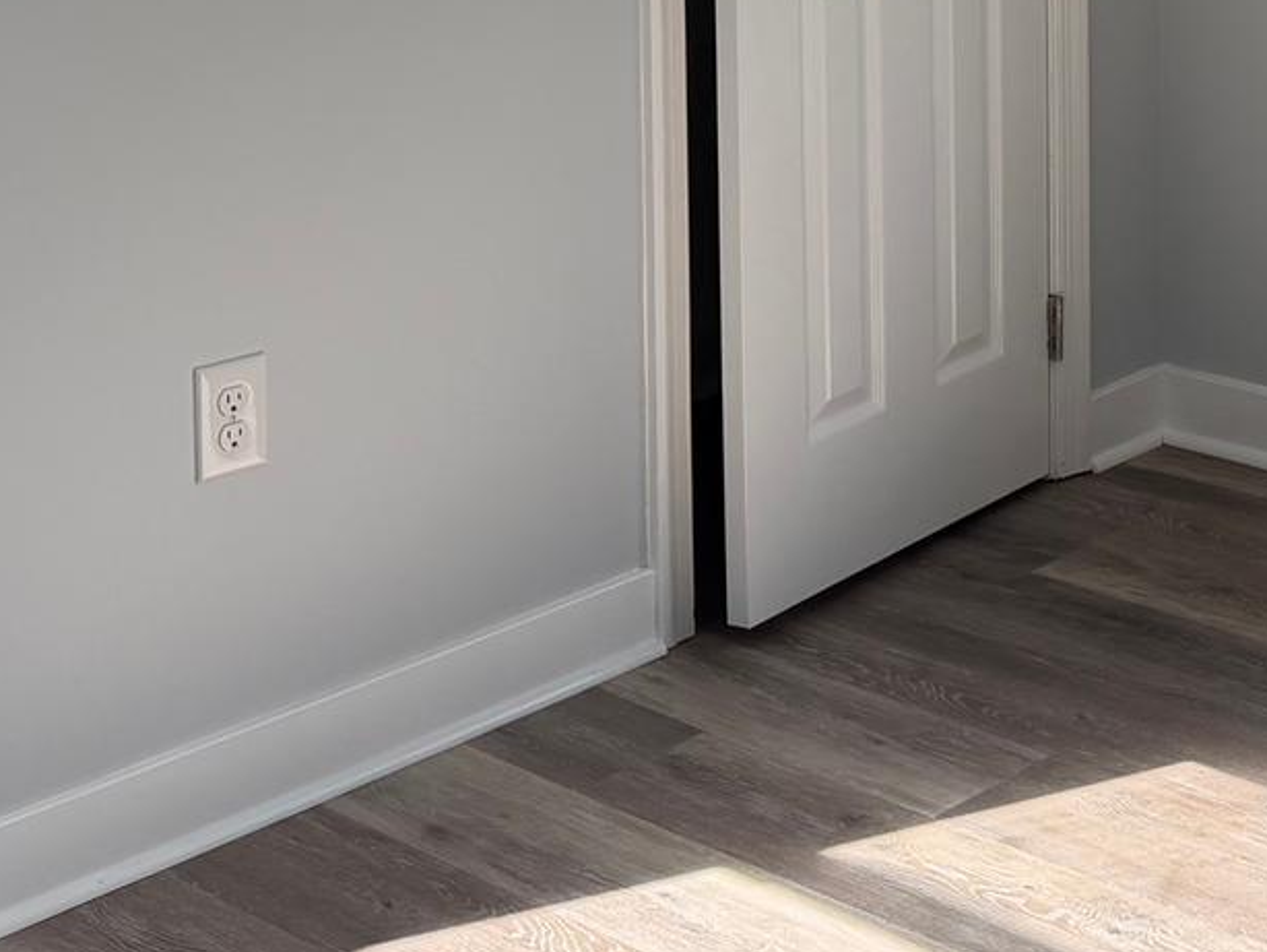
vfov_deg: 17.4
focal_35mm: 80
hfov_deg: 22.3
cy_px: -258
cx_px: 1577
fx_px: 2929
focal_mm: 6.76
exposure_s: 1/677
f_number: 1.78
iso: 80
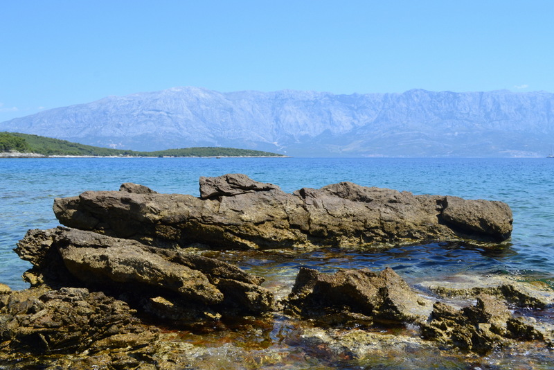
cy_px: 185
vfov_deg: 40.0
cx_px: 277
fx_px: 508
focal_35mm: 33
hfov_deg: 57.2
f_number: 10
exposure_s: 1/320
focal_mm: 22
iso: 400
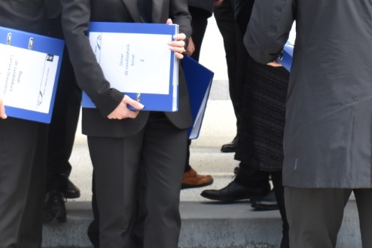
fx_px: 1374
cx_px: 313
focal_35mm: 133
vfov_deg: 10.2
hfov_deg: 15.3
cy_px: -5
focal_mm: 38
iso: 400
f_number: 8
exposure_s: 1/200
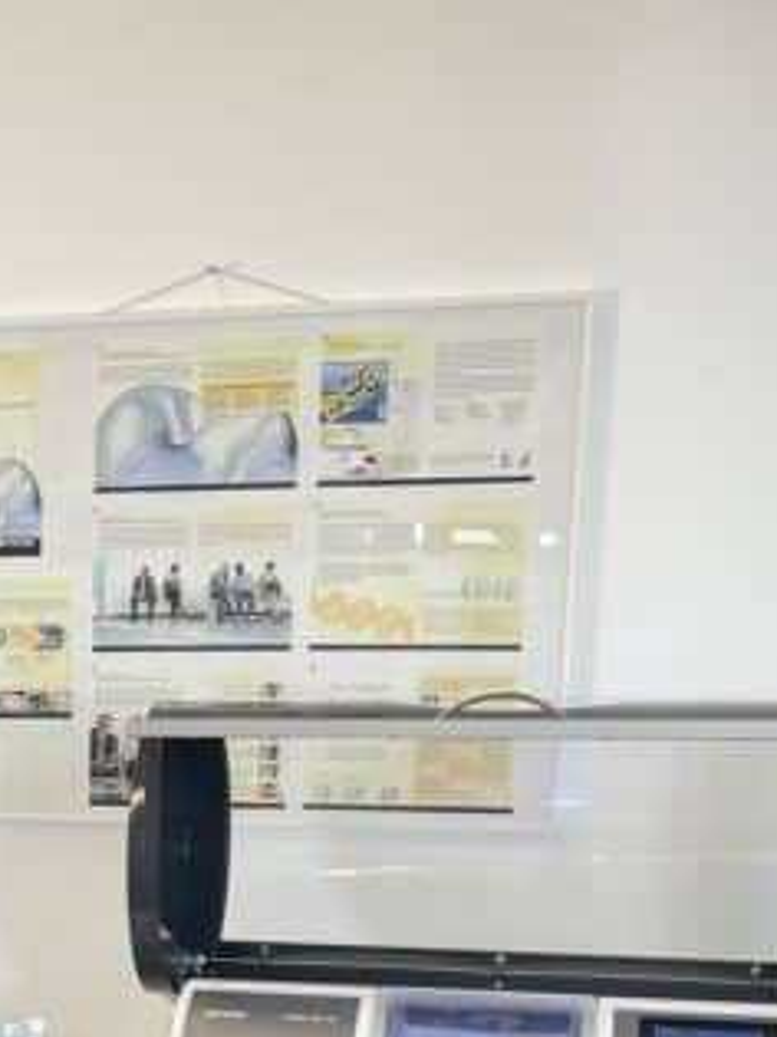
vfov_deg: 27.6
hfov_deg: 21.1
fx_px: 1977
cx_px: -79
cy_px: 1050
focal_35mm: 66
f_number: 1.6
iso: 100
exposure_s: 1/100
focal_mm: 4.2
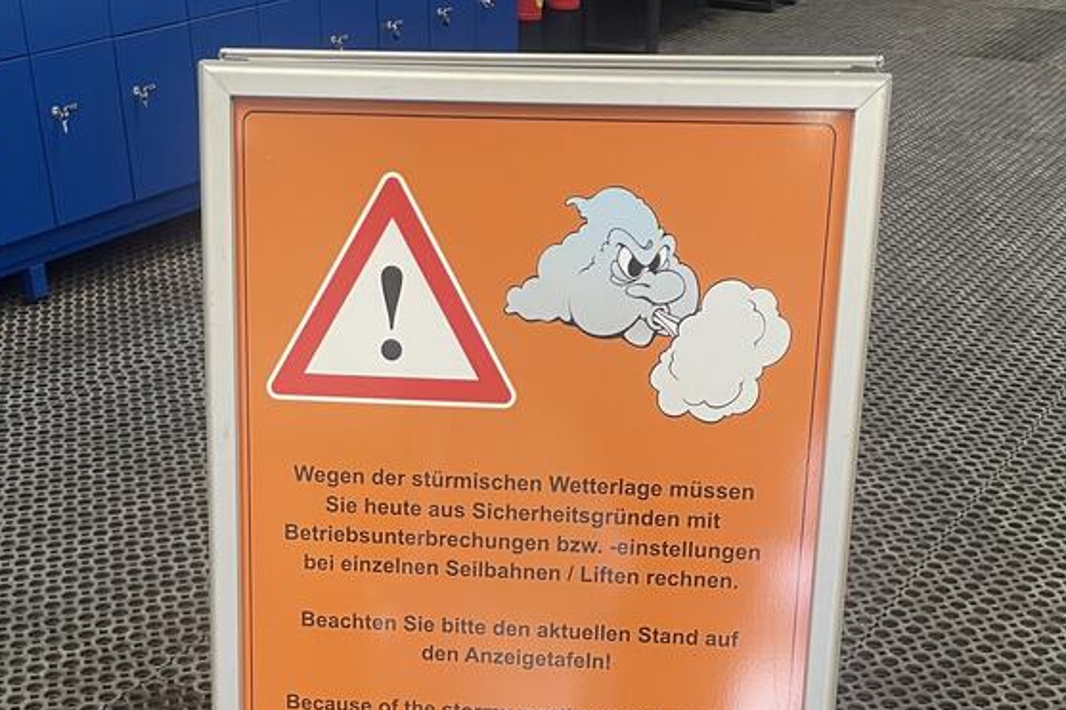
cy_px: 618
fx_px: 1480
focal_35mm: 50
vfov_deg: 26.2
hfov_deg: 39.6
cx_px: 500
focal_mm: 4.2
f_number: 1.6
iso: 160
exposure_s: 1/50
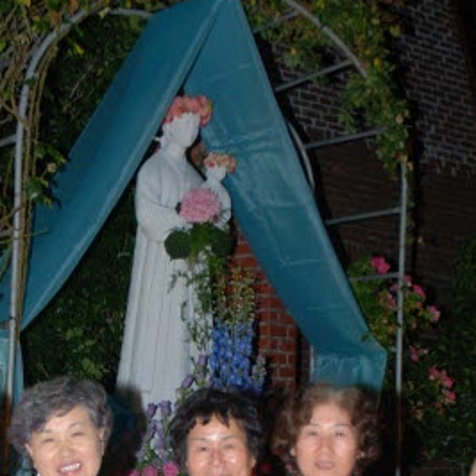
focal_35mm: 83
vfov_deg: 20.0
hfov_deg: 20.8
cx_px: 178
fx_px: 1291
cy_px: 517
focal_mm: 24
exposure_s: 1/60
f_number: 5.6
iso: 200
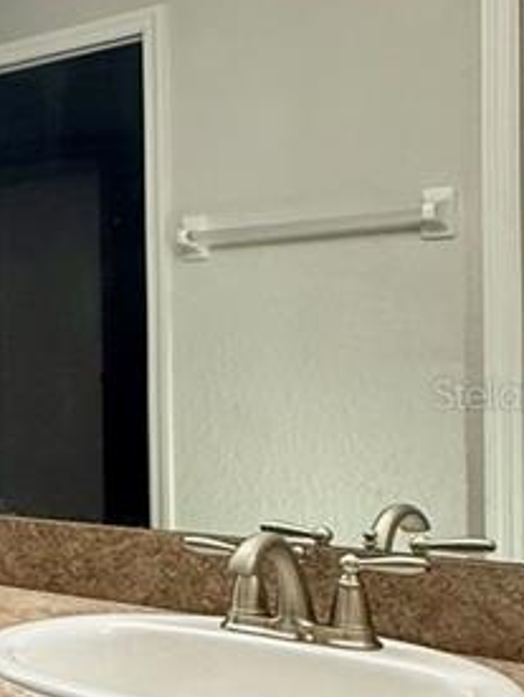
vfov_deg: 31.6
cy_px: 393
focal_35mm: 61
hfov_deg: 17.3
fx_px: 1228
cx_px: -527
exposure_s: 1/120
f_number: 2.2
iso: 100
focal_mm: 2.22
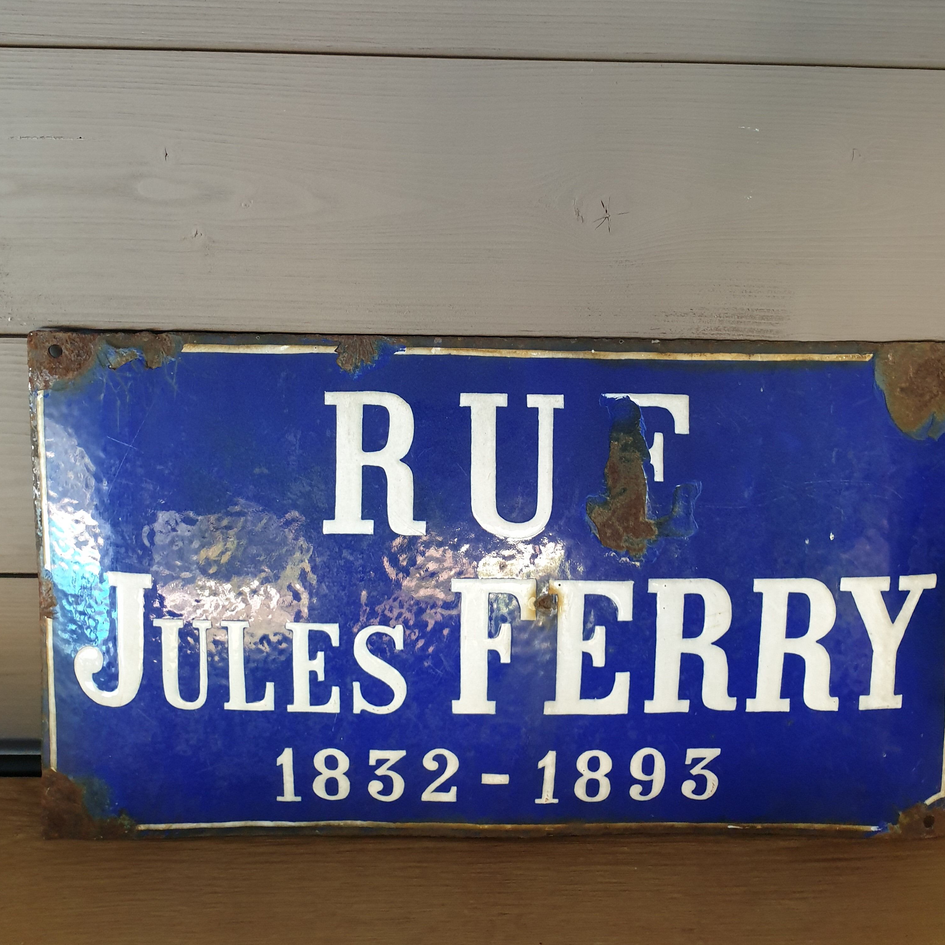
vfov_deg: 51.6
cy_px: 315
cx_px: 475
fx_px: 957
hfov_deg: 52.5
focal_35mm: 31
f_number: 2.4
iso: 320
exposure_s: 1/50
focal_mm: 4.3
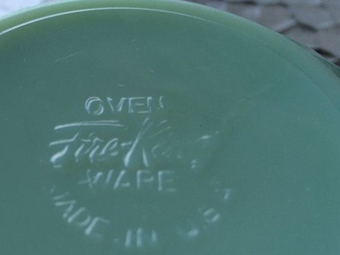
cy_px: 171
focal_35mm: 48
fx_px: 471
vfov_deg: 30.0
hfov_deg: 39.1
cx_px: 107
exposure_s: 1/60
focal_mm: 4.12
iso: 40
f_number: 2.2
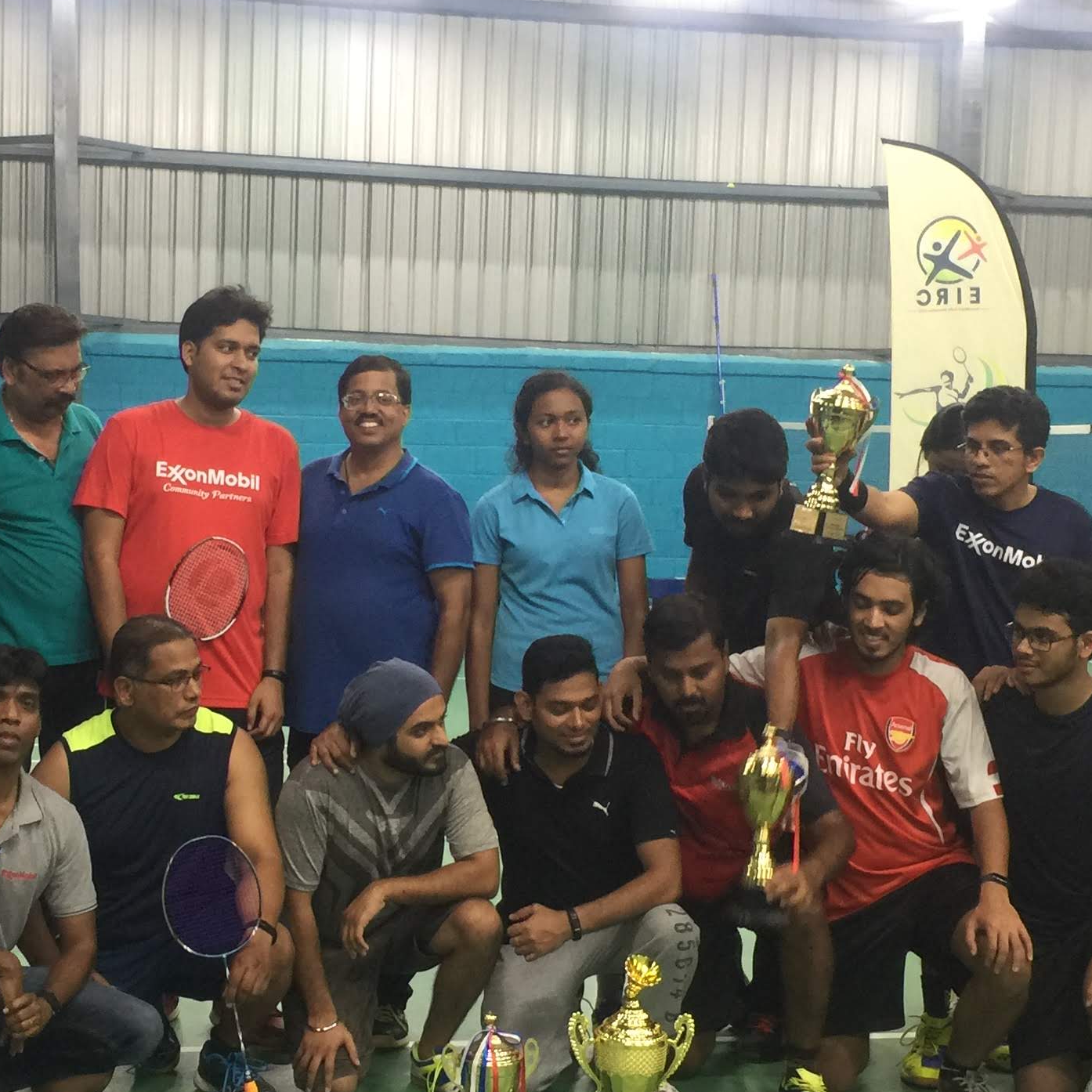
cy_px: 633
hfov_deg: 28.6
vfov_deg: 28.6
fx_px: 2141
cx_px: 457
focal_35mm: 60
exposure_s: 1/17
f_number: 2.2
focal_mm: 4.15
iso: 64
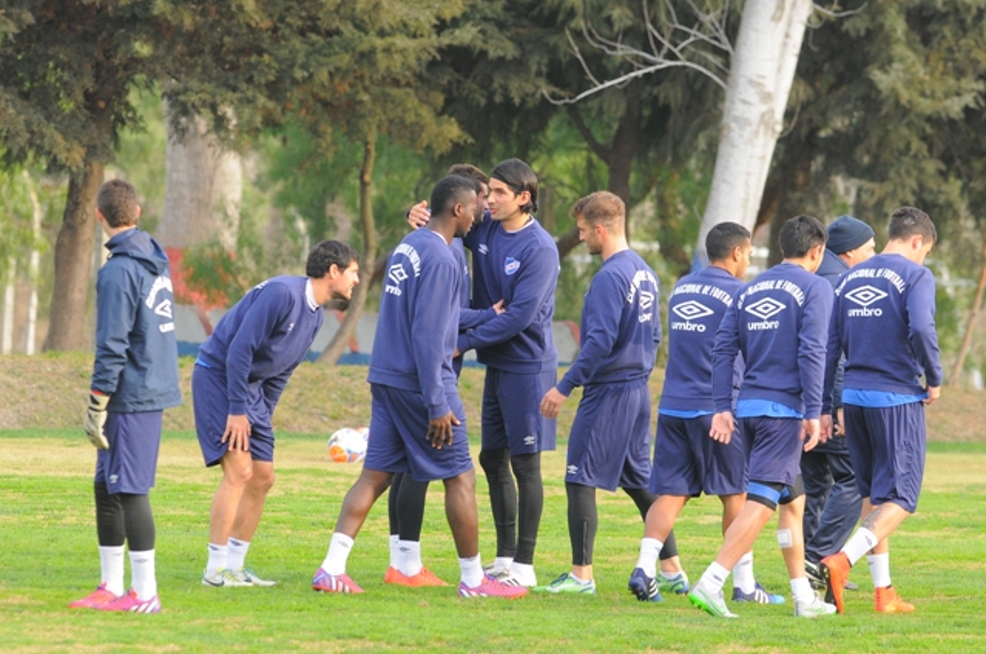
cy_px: 376
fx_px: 15397
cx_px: 500
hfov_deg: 3.7
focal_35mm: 563
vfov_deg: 2.4
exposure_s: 1/320
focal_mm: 300
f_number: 5.6
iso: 500
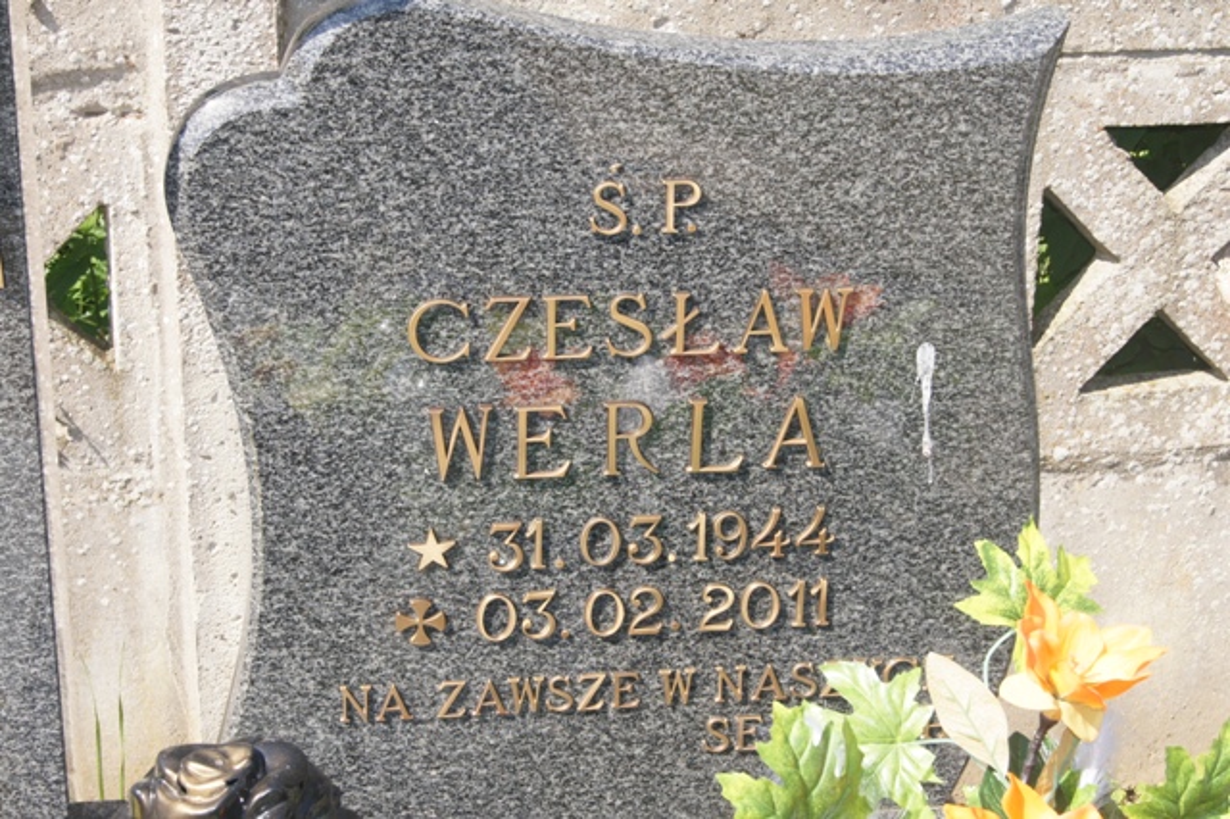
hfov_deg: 29.9
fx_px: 2305
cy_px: 410
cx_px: 615
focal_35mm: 68
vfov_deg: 20.1
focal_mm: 45
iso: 200
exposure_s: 1/160
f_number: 13
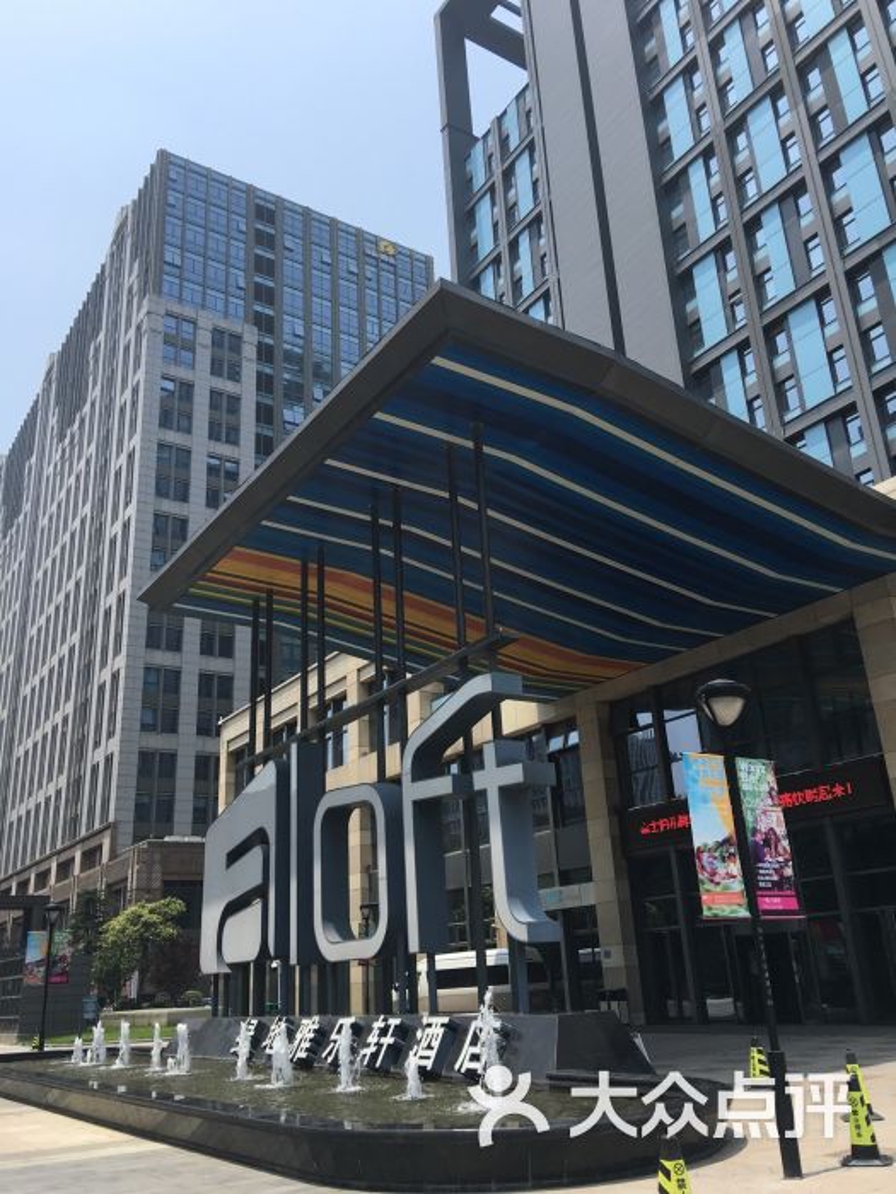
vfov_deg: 61.7
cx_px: 448
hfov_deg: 48.2
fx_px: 1001
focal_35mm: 29
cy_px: 597
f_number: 2.2
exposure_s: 1/1374
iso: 25
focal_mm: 4.15
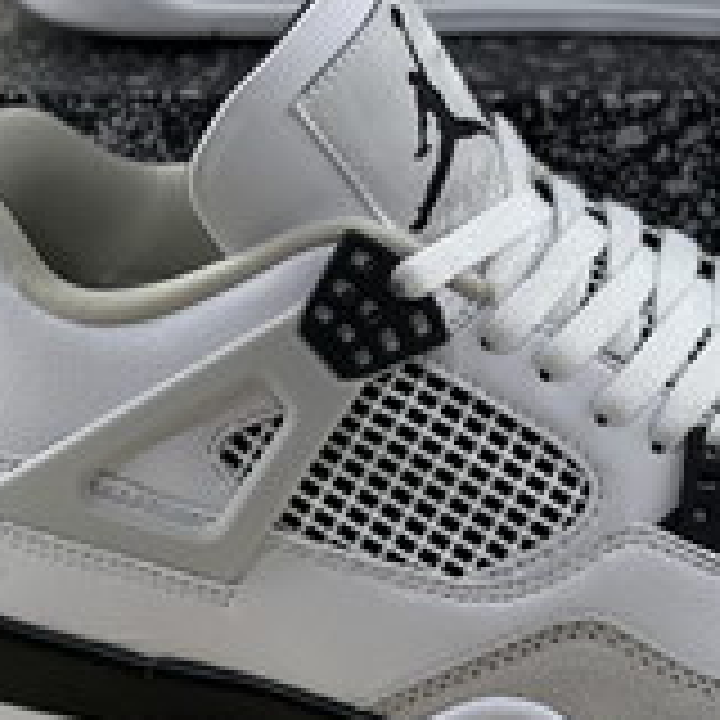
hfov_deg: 9.8
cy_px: 47
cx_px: 670
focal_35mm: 177
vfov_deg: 9.8
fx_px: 4165
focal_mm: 7.5
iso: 125
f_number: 2.2
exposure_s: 1/100
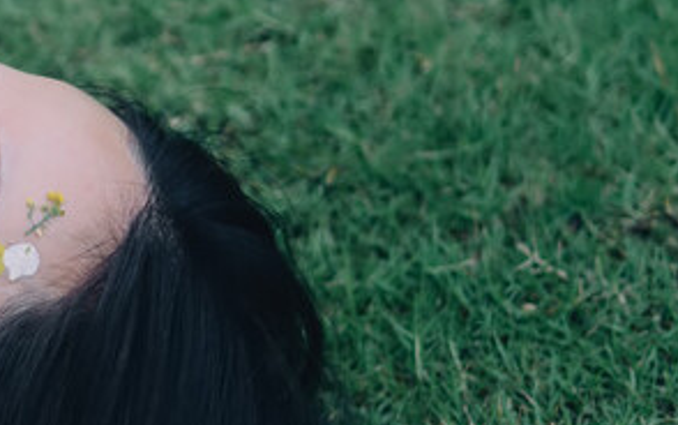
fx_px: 6525
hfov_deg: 5.8
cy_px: 89
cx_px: -549
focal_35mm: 353
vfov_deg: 3.7
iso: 100
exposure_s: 1/1000
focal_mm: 85
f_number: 1.8
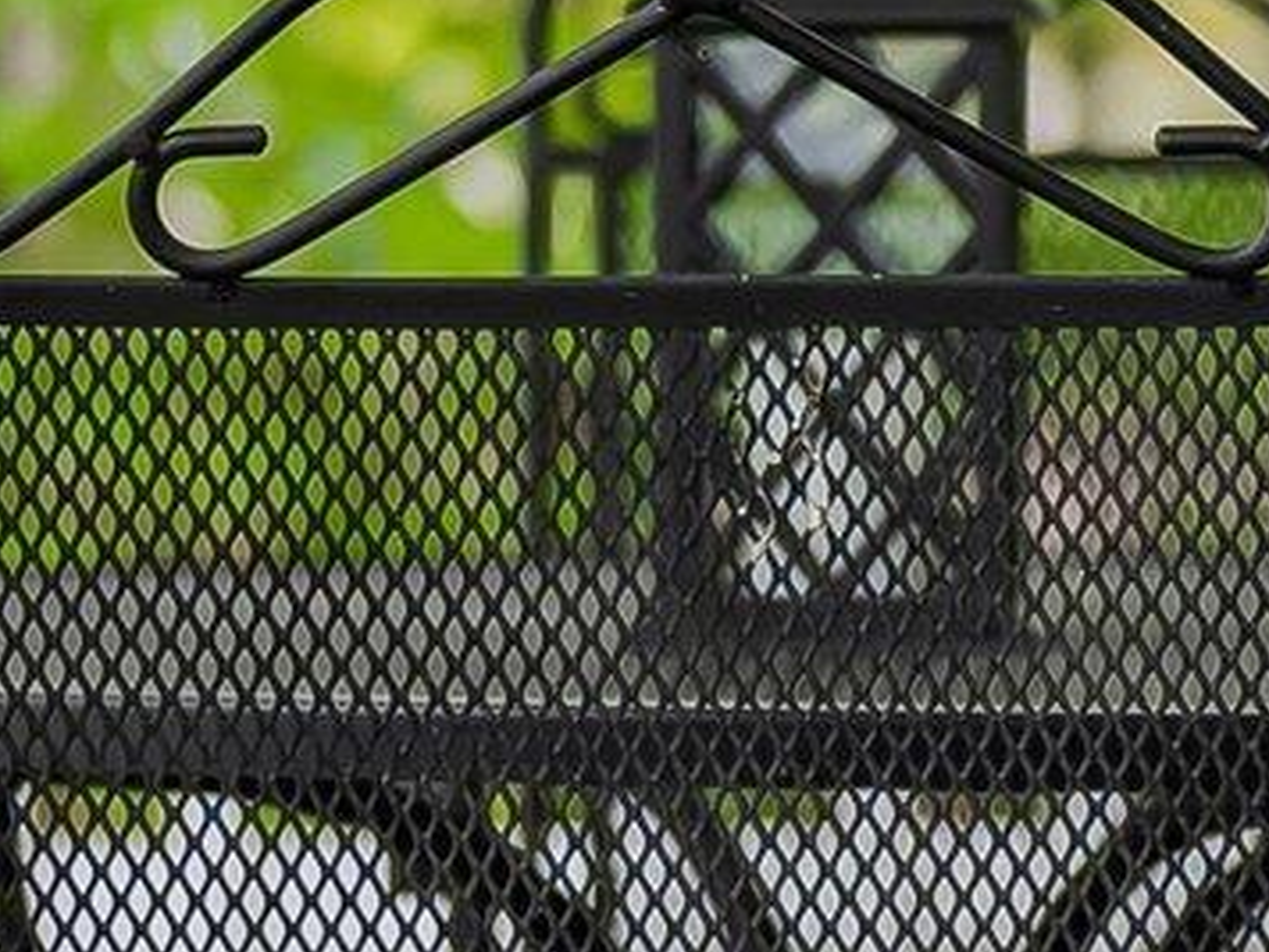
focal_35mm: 376
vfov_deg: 4.0
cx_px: 1073
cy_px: 198
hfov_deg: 5.3
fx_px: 13784
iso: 640
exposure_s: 1/1000
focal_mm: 68
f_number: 2.5
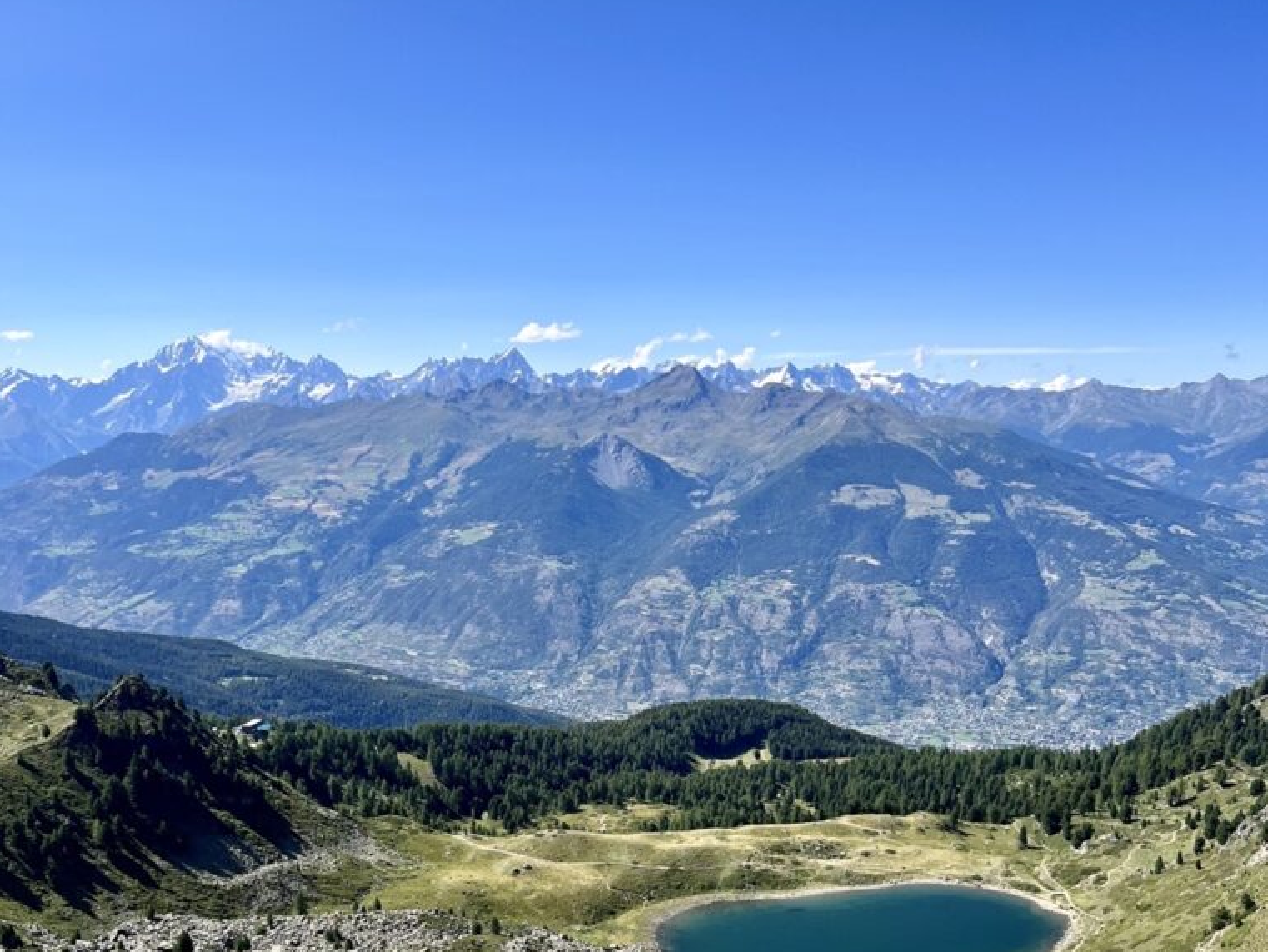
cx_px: 636
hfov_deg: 52.6
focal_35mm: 35
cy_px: 622
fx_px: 1282
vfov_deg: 40.3
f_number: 1.5
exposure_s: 1/4115
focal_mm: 5.7
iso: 50
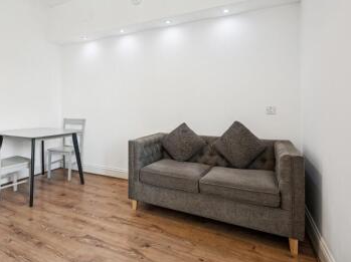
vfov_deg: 63.2
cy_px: 119
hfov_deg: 77.2
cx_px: 126
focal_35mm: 21
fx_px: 213
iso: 800
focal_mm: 16
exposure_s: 1/100
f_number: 4
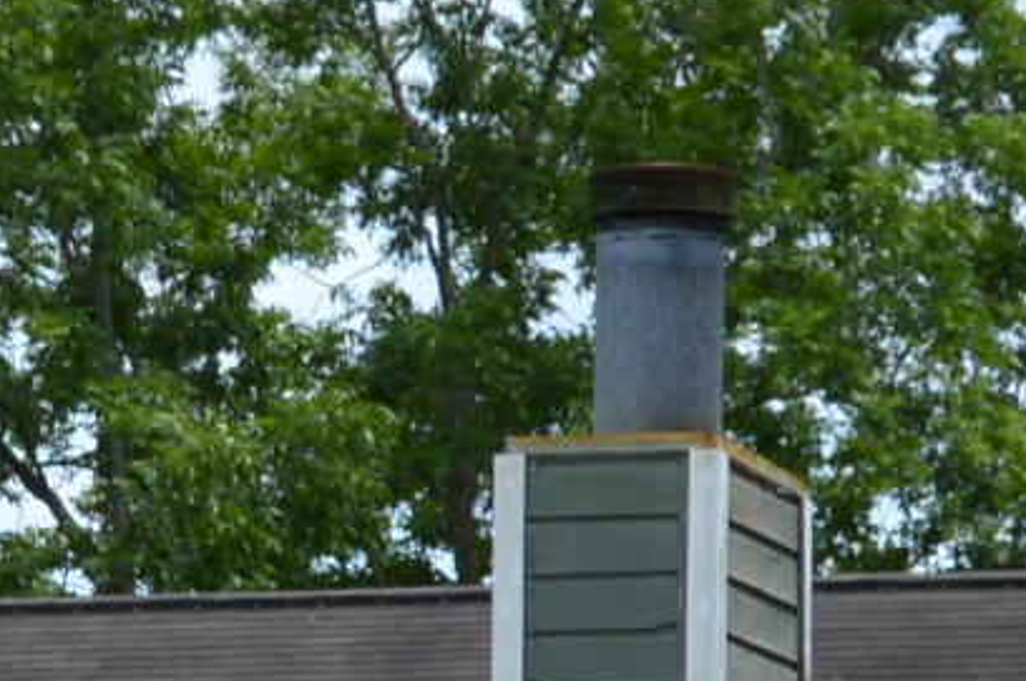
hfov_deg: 7.0
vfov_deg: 4.7
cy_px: 1485
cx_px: -822
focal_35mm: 287
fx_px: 8170
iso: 100
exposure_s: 1/250
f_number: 8
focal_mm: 26
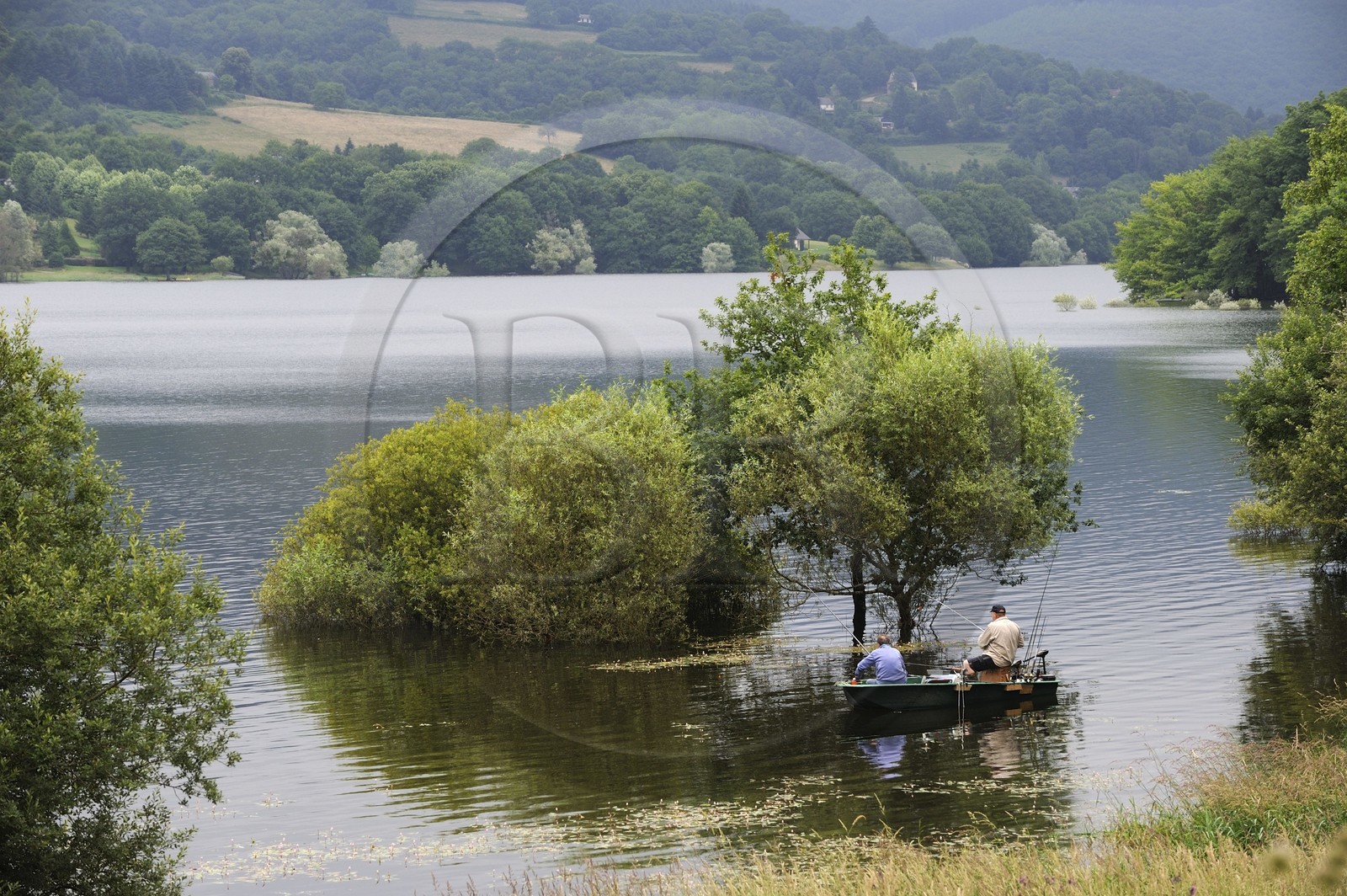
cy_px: 448
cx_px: 674
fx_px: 4673
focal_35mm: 125
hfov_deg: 16.4
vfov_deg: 10.9
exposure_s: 1/320
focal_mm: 125
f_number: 7.1
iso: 400
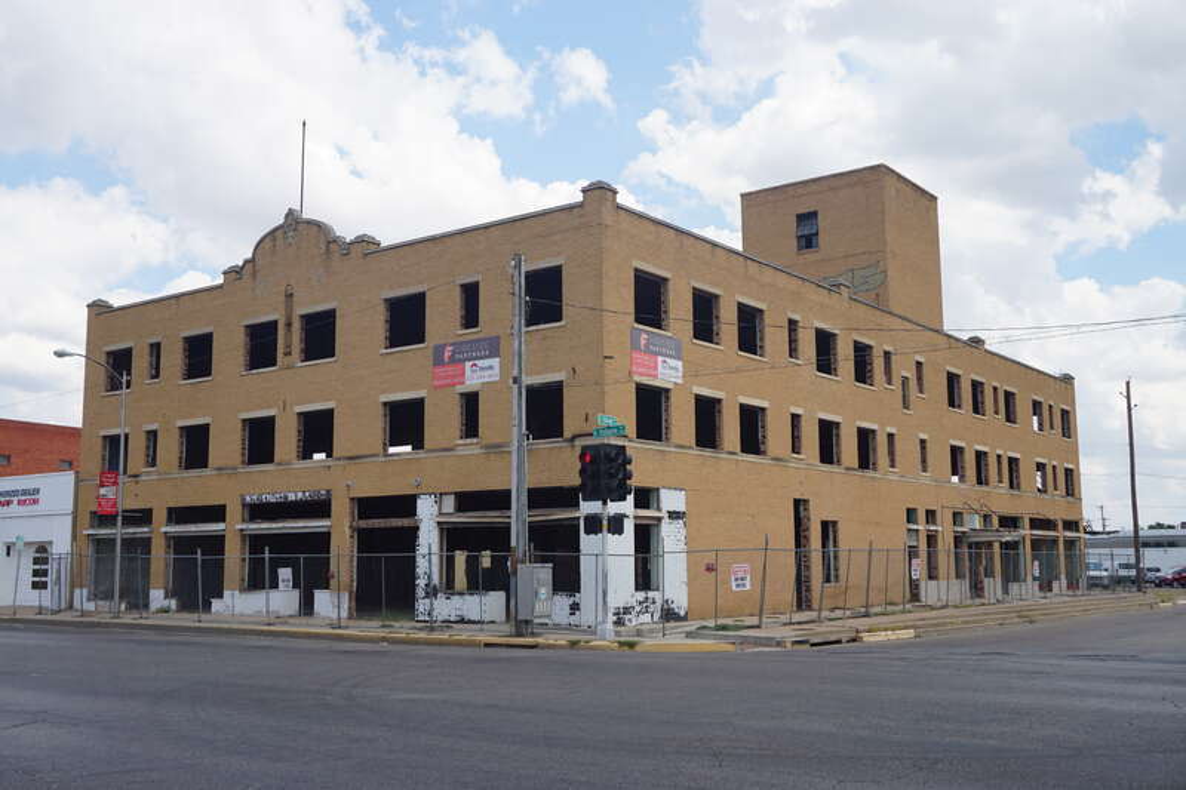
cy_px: 395
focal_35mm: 38
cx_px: 593
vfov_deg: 35.5
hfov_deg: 51.3
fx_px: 1235
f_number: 11
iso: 100
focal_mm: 25
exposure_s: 1/125
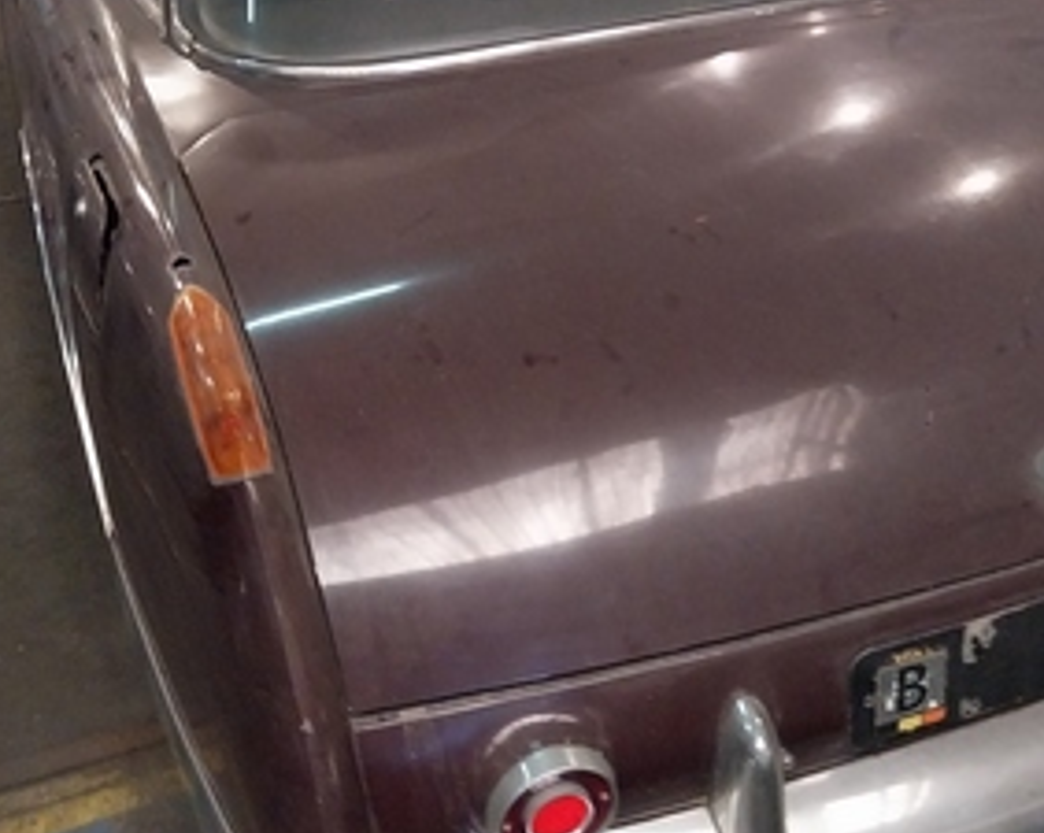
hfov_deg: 38.7
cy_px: 270
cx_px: 609
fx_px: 1482
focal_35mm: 48
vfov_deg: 31.1
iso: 640
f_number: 1.8
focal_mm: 4
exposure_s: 1/25
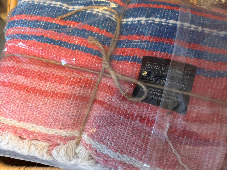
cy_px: 85
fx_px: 170
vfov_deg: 53.1
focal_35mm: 26
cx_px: 114
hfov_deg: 67.3
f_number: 1.6
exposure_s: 1/60
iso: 160
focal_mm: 5.96
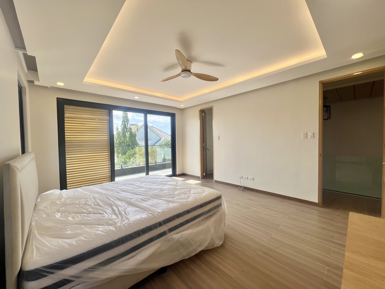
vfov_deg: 89.9
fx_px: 145
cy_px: 144
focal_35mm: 13
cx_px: 192
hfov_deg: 106.2
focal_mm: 1.57
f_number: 1.8
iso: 32
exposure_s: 1/494
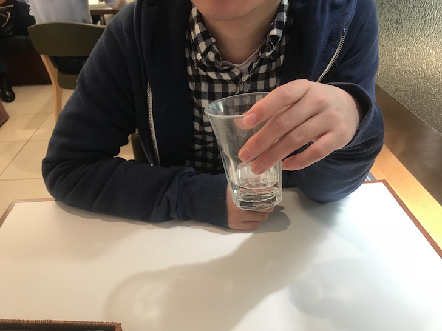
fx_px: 358
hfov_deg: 63.4
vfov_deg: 49.7
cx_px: 221
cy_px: 166
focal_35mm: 28
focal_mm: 3.99
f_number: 1.8
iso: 40
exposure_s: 1/17
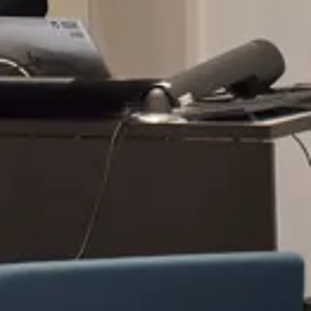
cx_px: -97
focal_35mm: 479
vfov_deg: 3.7
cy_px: -27
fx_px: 4869
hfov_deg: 3.6
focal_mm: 120
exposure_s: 1/250
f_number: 8
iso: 6400
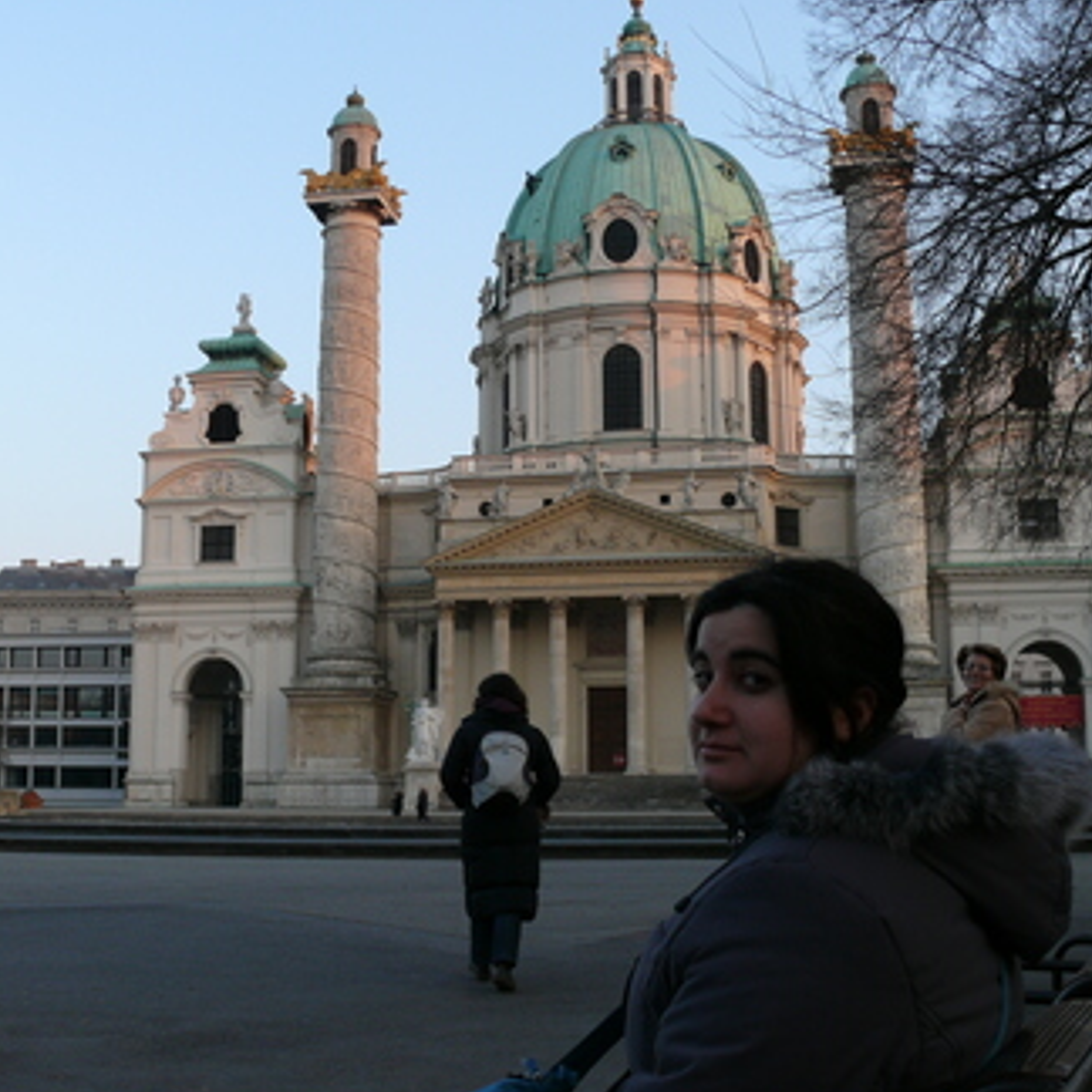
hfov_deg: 39.1
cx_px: 485
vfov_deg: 39.2
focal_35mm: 43
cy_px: 549
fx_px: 1535
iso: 100
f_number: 3.6
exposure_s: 1/100
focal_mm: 7.4
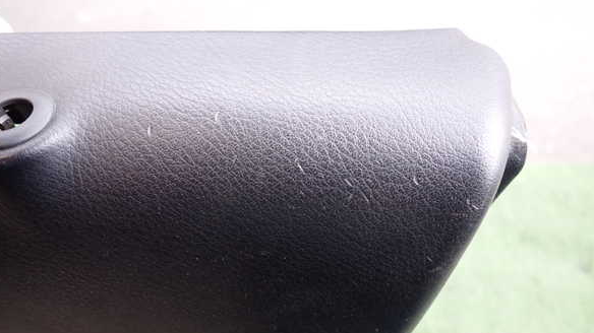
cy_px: 171
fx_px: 441
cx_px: 298
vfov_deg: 41.4
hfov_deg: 67.9
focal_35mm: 28
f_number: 2
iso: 200
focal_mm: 4.5
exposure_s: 1/60
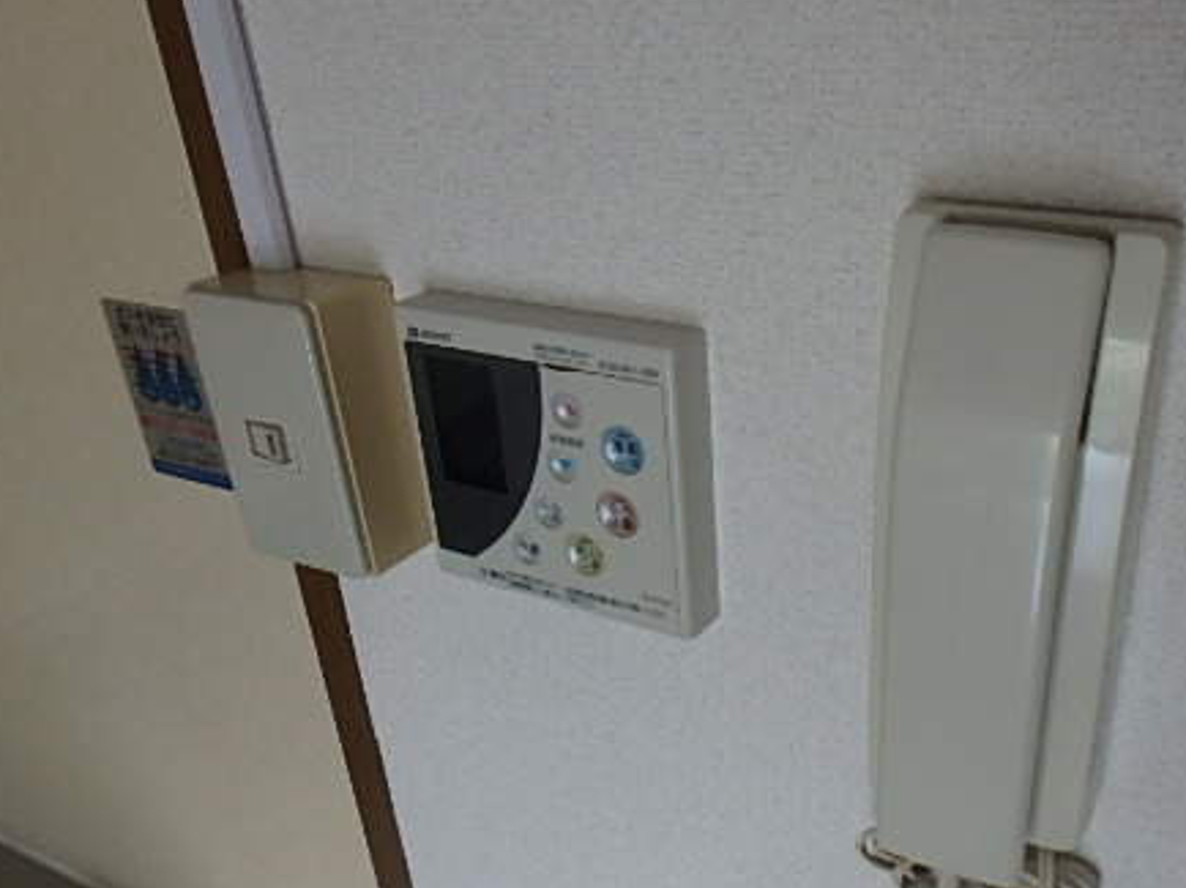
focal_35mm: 31
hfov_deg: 56.8
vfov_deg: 45.1
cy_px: 546
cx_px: 812
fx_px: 1062
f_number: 3.5
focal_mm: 3.7
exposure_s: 1/40
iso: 200
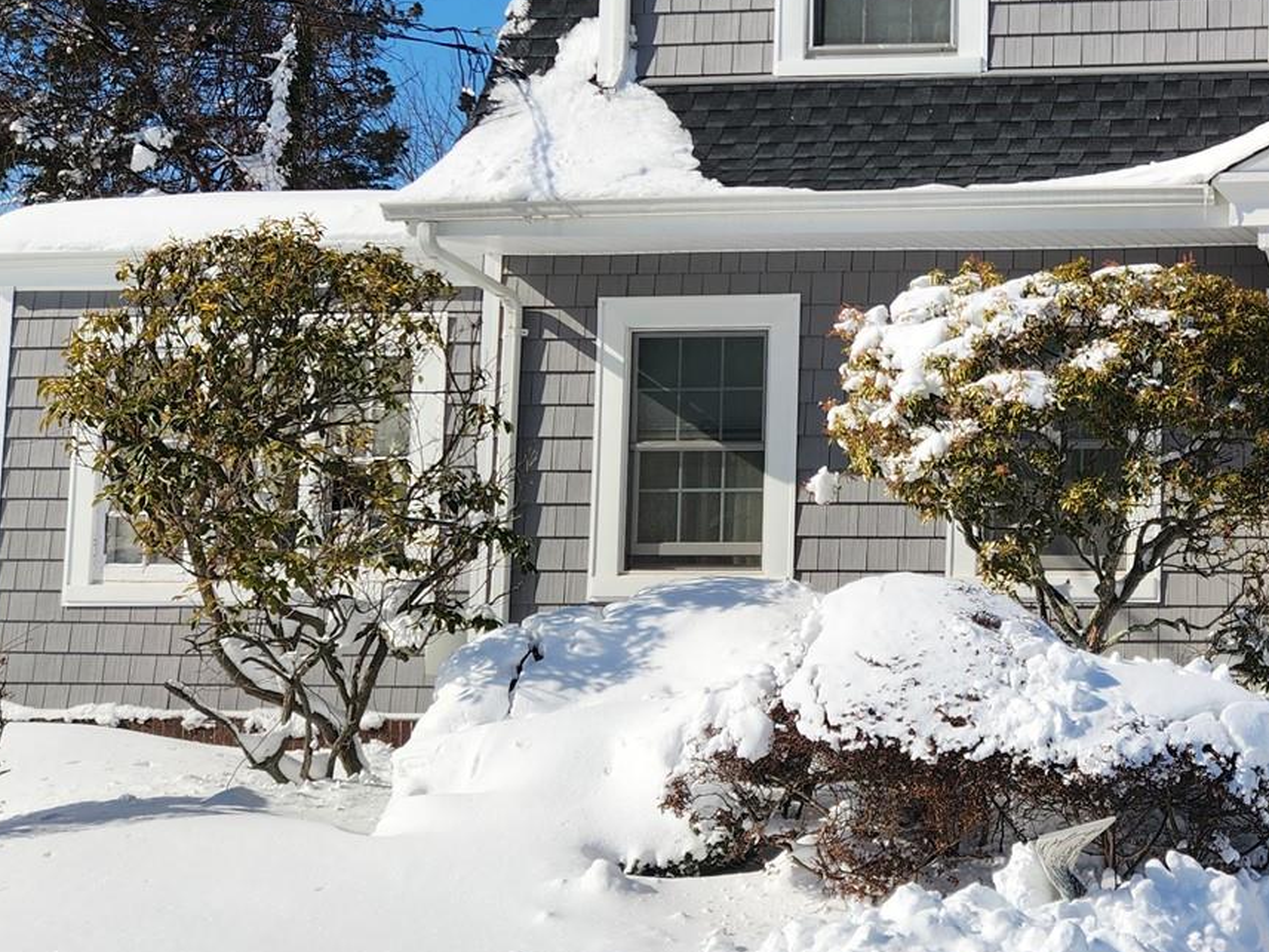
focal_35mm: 55
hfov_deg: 32.4
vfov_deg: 26.5
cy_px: 381
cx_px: 1244
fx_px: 2016
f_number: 1.8
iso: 20
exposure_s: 1/2797
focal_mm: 5.4
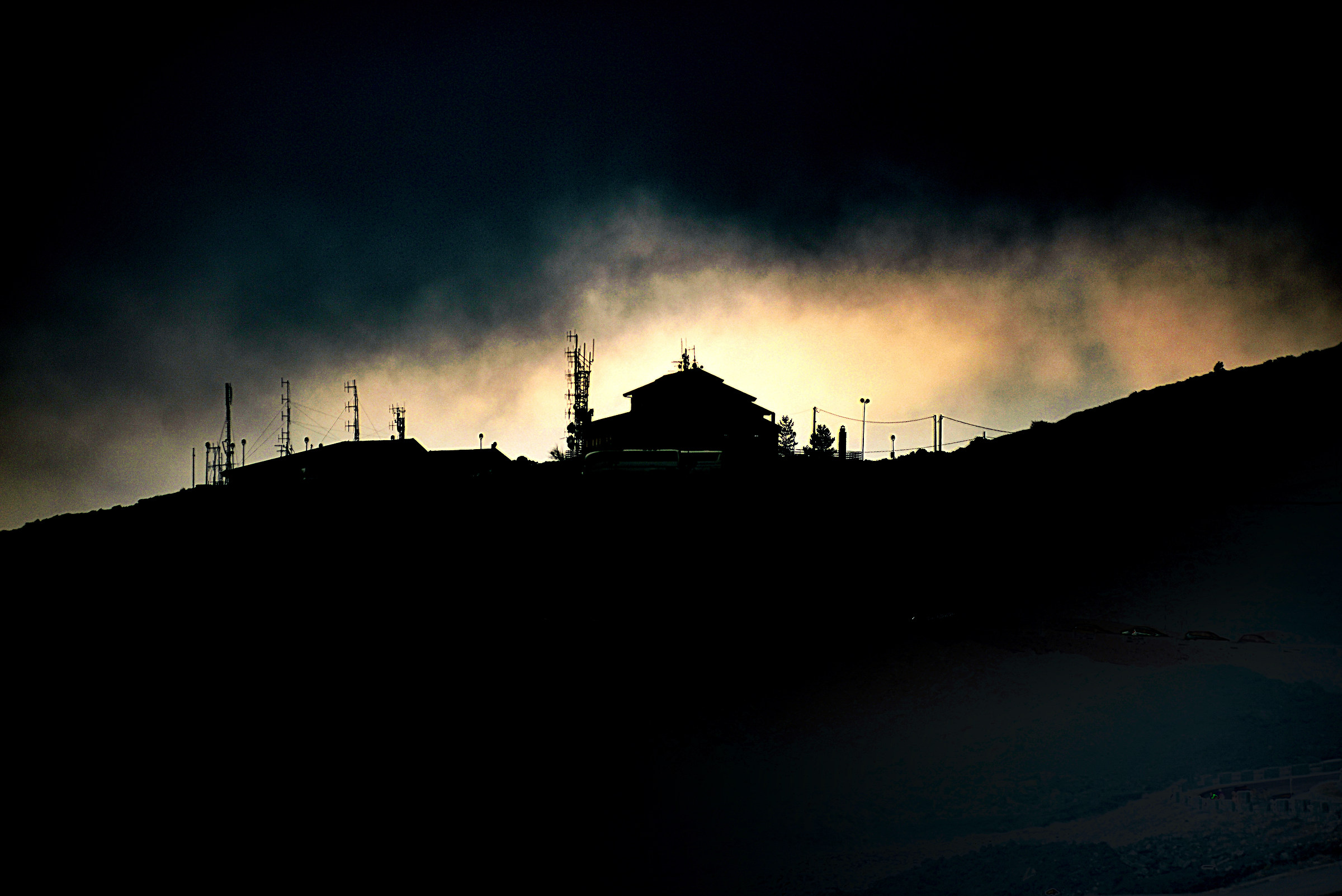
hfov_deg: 10.3
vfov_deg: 6.9
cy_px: 448
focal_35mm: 200
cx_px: 671
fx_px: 7458
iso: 100
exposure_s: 1/800
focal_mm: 200
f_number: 3.5
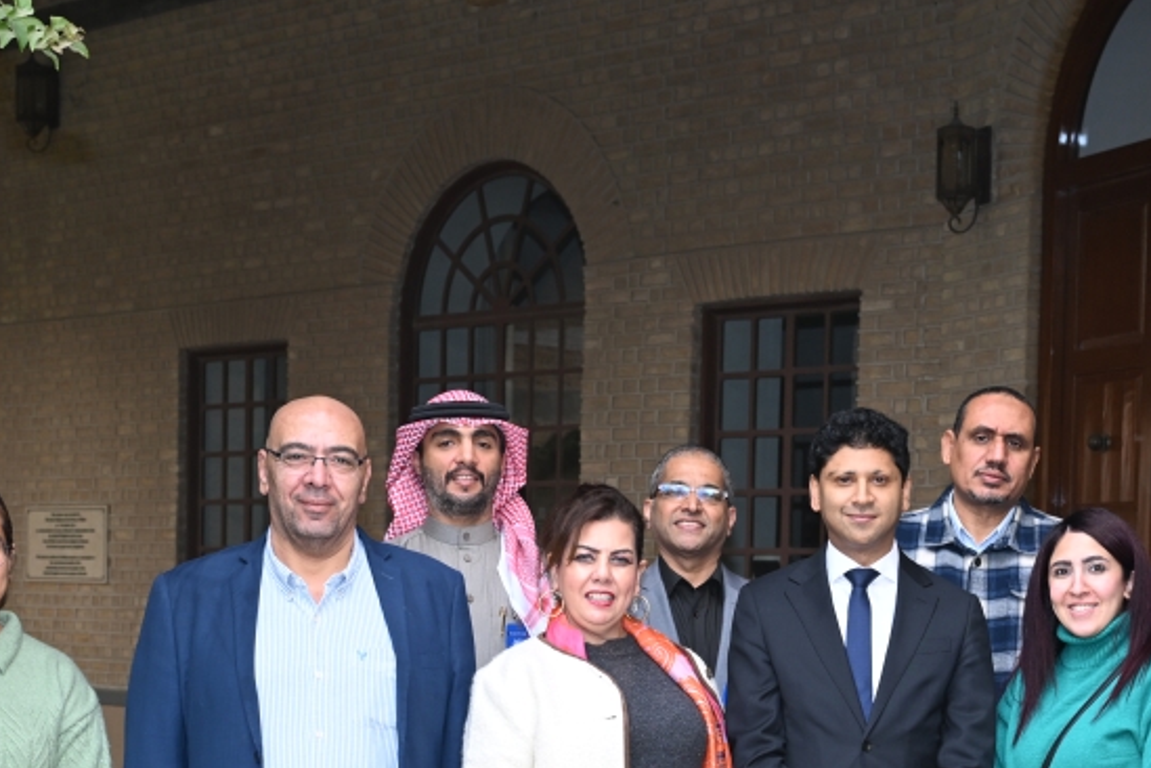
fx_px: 2653
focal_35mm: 83
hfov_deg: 24.3
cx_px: 774
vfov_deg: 16.1
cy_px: 768
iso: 320
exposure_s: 1/100
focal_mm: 38
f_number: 4.5
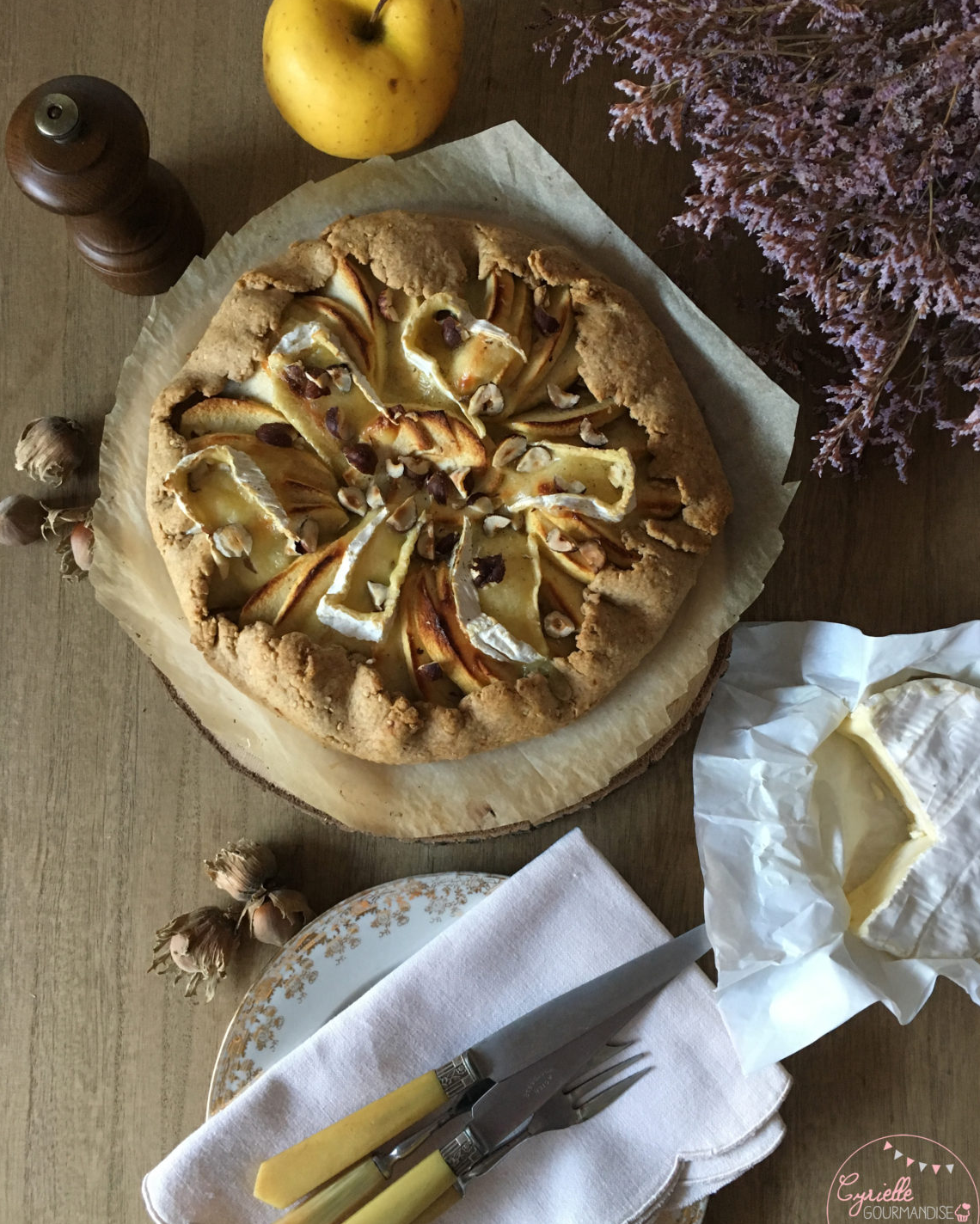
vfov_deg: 57.1
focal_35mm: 31
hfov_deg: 47.1
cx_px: 494
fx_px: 1123
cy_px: 640
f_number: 2.2
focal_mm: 4.15
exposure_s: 1/33
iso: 200
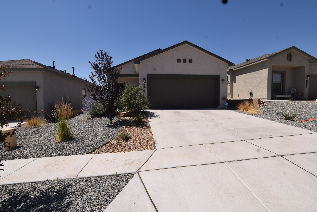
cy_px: 106
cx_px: 158
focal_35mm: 16
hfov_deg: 95.0
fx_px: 145
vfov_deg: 72.1
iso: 100
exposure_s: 1/200
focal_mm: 11
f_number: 11
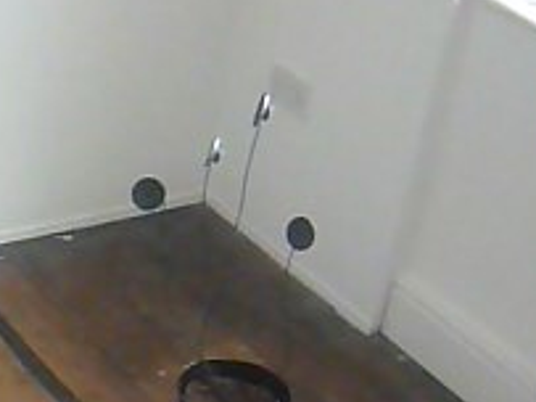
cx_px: -106
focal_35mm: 104
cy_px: 492
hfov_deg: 18.0
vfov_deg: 13.8
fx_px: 1609
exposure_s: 1/30
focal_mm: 5.5
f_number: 8
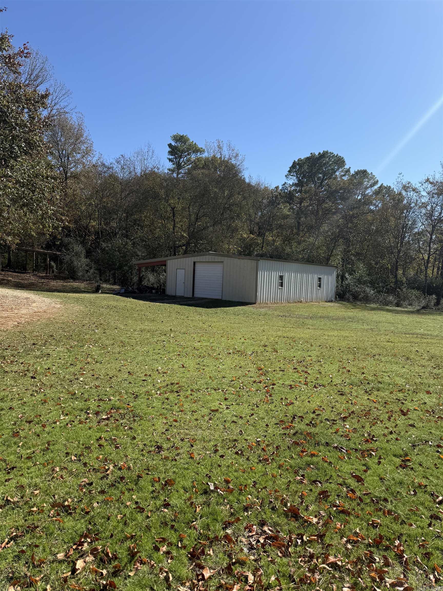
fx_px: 410
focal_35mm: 24
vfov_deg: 71.6
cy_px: 296
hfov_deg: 56.8
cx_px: 222
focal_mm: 6.76
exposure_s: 1/3584
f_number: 1.78
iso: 80
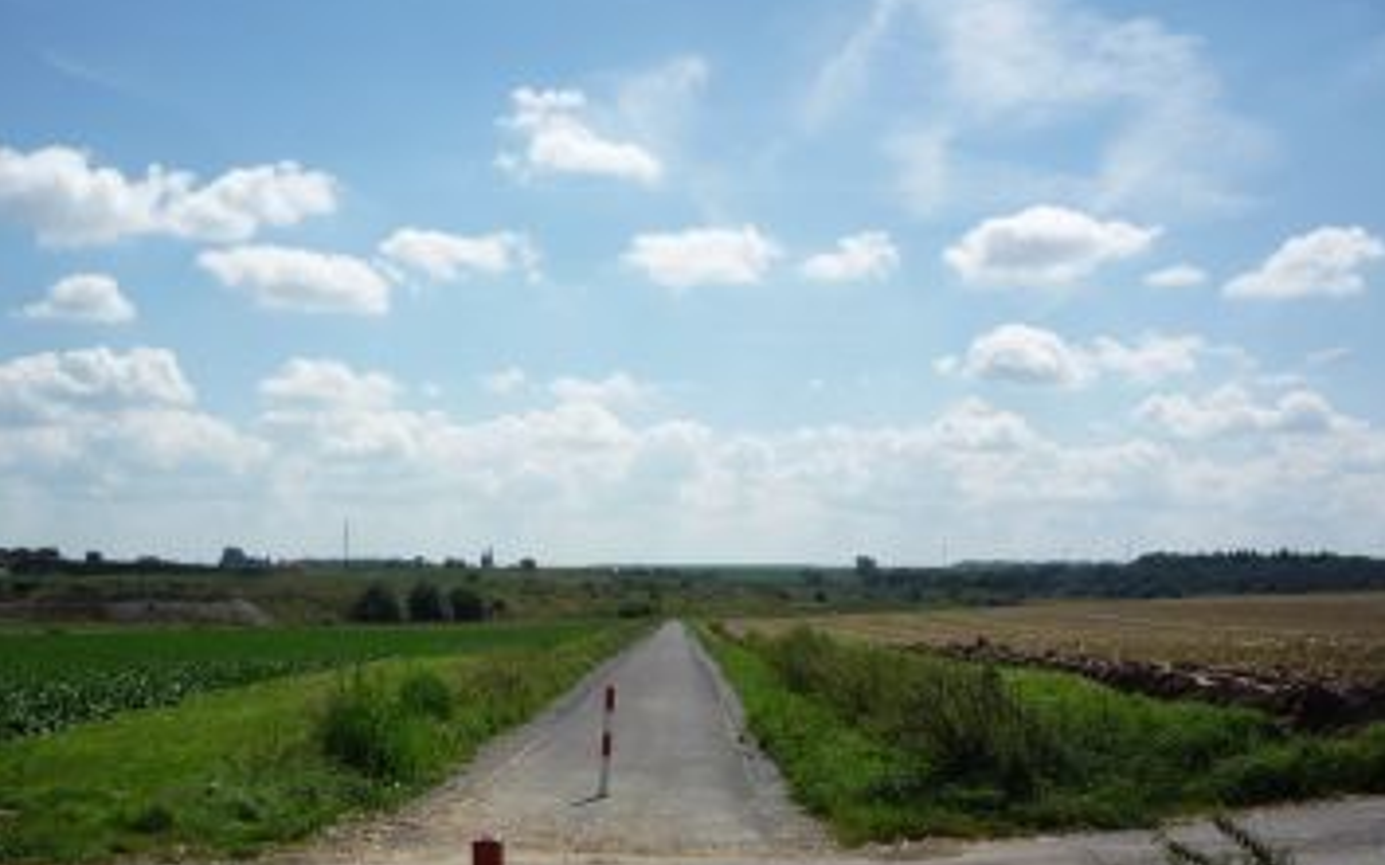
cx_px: 556
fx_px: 1736
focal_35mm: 46
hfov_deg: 43.3
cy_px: 677
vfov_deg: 27.5
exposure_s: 1/640
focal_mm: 5.2
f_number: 5.6
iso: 100
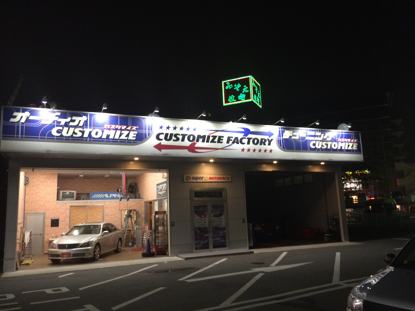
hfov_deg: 60.0
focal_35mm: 30
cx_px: 208
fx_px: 360
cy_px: 156
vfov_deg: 46.8
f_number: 2.2
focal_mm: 4.12
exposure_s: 1/30
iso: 250
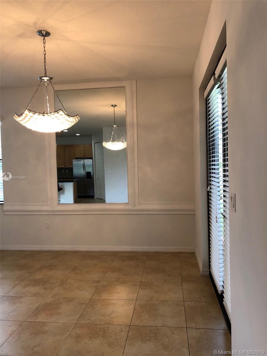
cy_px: 178
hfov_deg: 49.7
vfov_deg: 63.4
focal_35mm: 28
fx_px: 288
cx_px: 134
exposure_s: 1/20
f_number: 1.8
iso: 40
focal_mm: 4
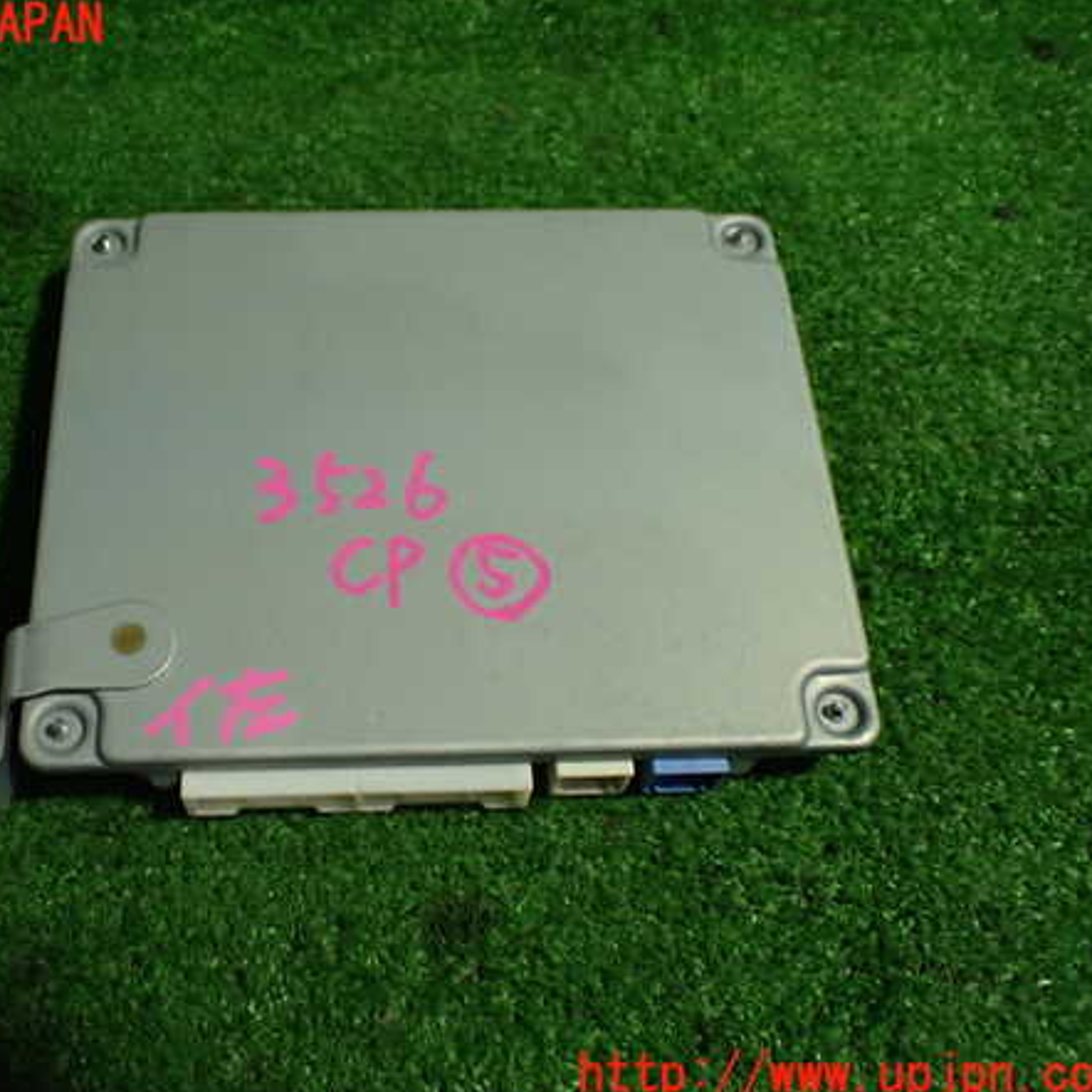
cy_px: 551
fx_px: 1285
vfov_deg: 46.0
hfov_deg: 45.6
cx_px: 395
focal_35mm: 36
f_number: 2.3
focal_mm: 5.4
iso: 400
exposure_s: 1/125
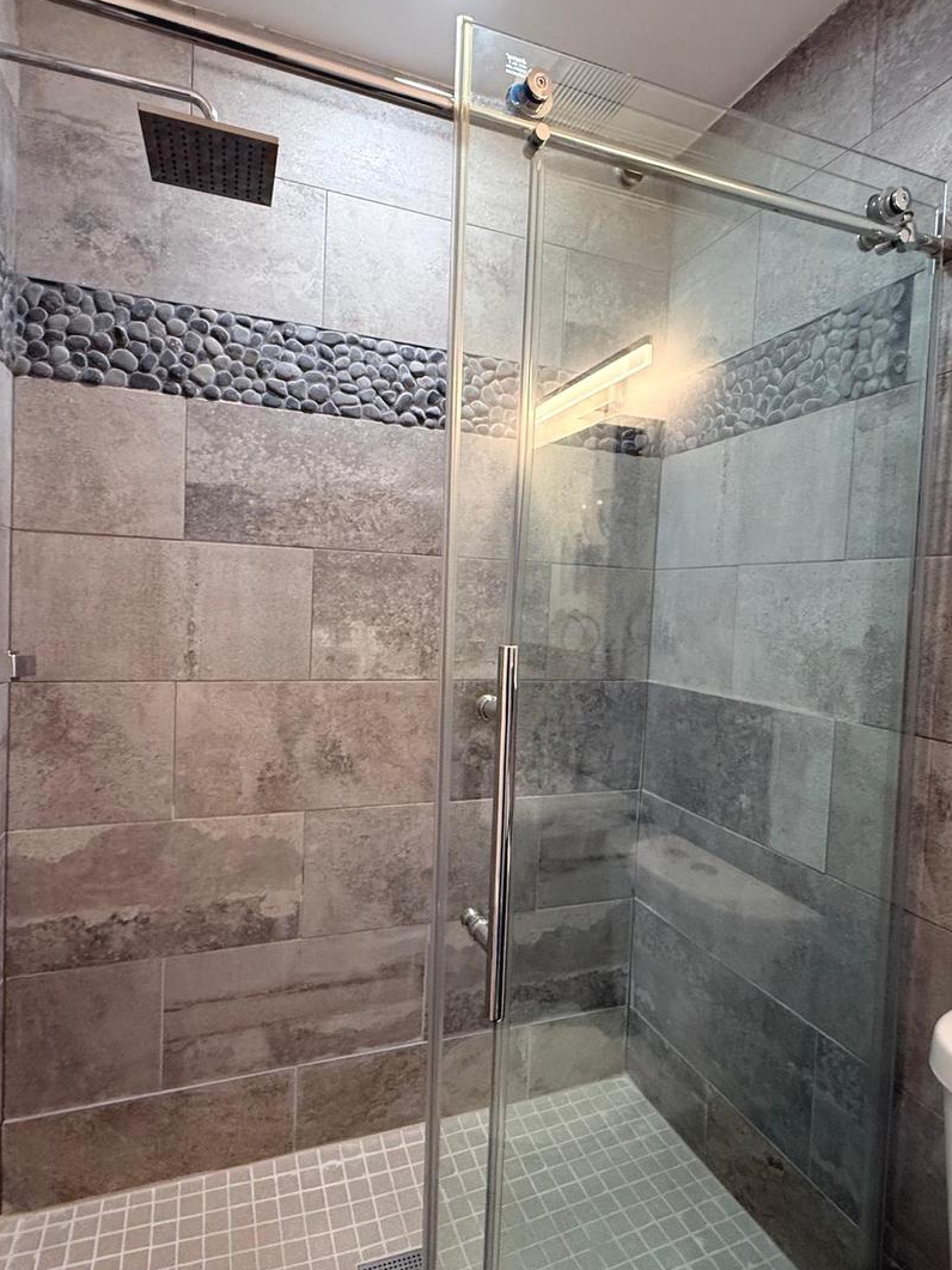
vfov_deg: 84.7
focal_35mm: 19
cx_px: 457
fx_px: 697
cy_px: 632
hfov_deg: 68.7
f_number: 2.2
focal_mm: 2.22
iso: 500
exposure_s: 1/120
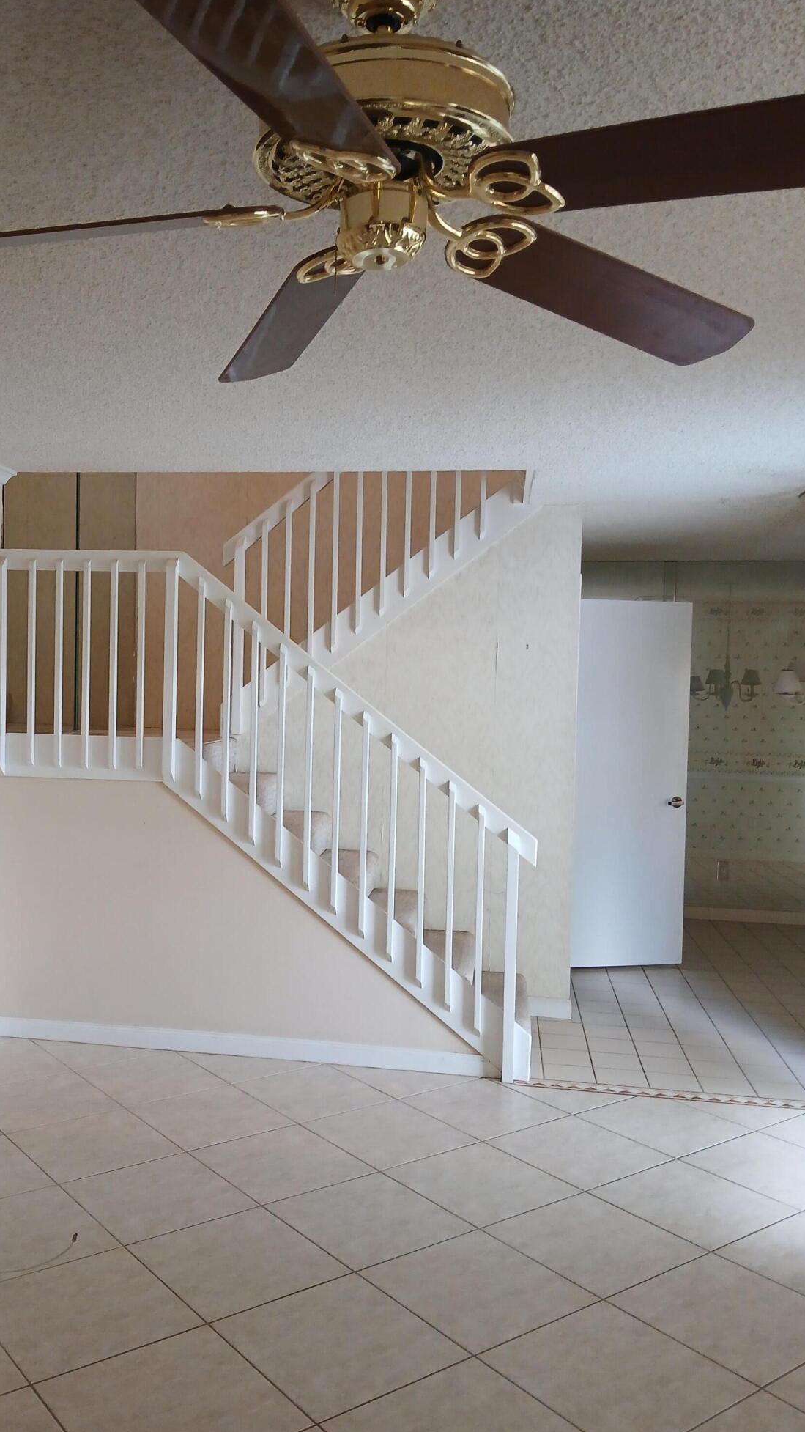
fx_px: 1101
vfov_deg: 66.1
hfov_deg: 39.8
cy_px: 718
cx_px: 290
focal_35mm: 29
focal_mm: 3.98
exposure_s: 1/60
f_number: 1.8
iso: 200
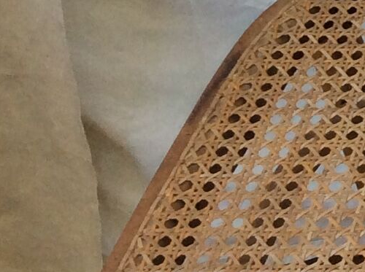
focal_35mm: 166
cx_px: 862
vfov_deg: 8.7
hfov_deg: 10.4
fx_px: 1747
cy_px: -112
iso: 40
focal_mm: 3.3
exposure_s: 1/33
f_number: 2.4
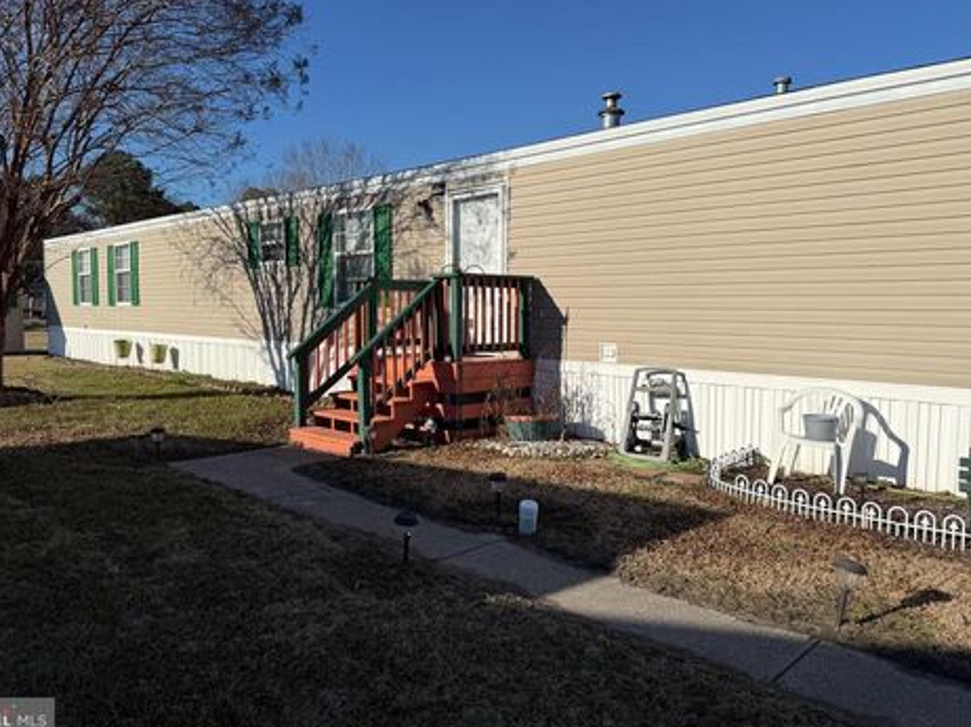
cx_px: 452
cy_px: 346
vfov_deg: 53.0
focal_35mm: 26
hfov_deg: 67.3
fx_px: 729
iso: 80
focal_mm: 6.76
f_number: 1.78
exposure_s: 1/8130
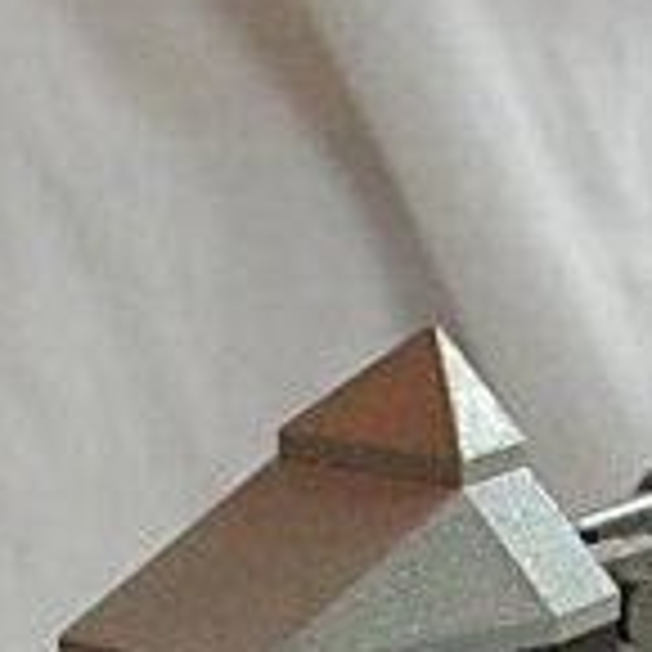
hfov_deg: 11.6
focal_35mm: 148
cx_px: -112
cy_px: 1030
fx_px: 3154
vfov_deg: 11.3
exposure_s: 1/53.8
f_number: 2.8
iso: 400
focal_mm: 7.8
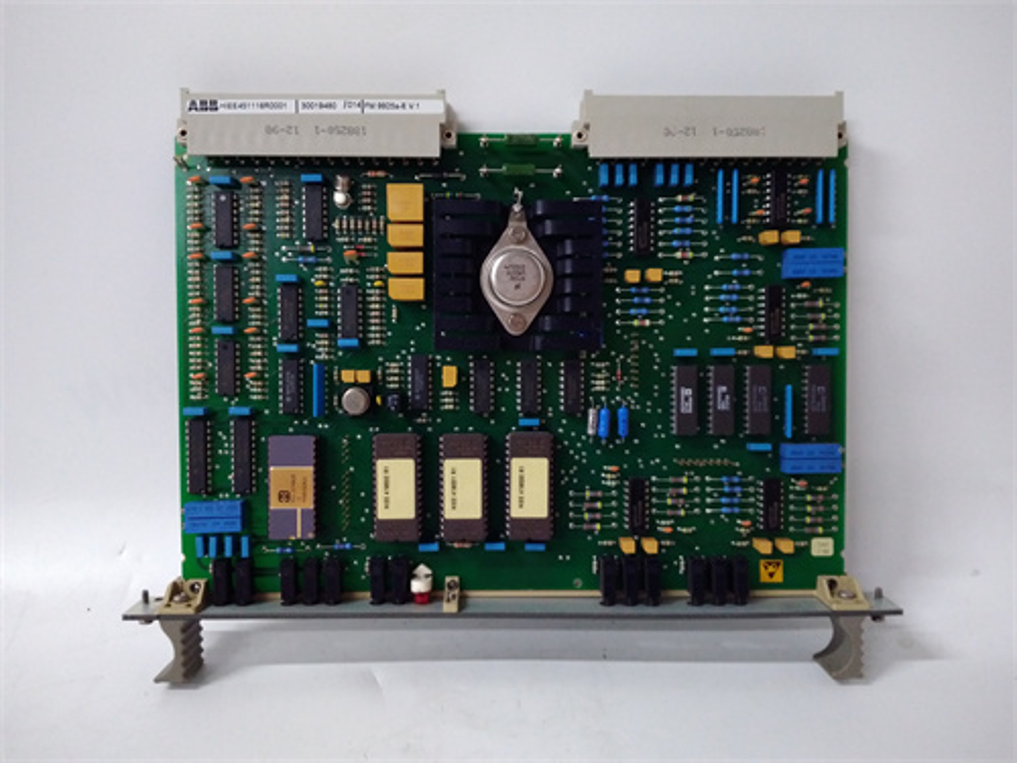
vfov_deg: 51.4
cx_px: 508
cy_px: 382
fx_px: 793
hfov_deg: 65.3
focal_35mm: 27
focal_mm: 3.79
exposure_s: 1/33
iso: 674
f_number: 2
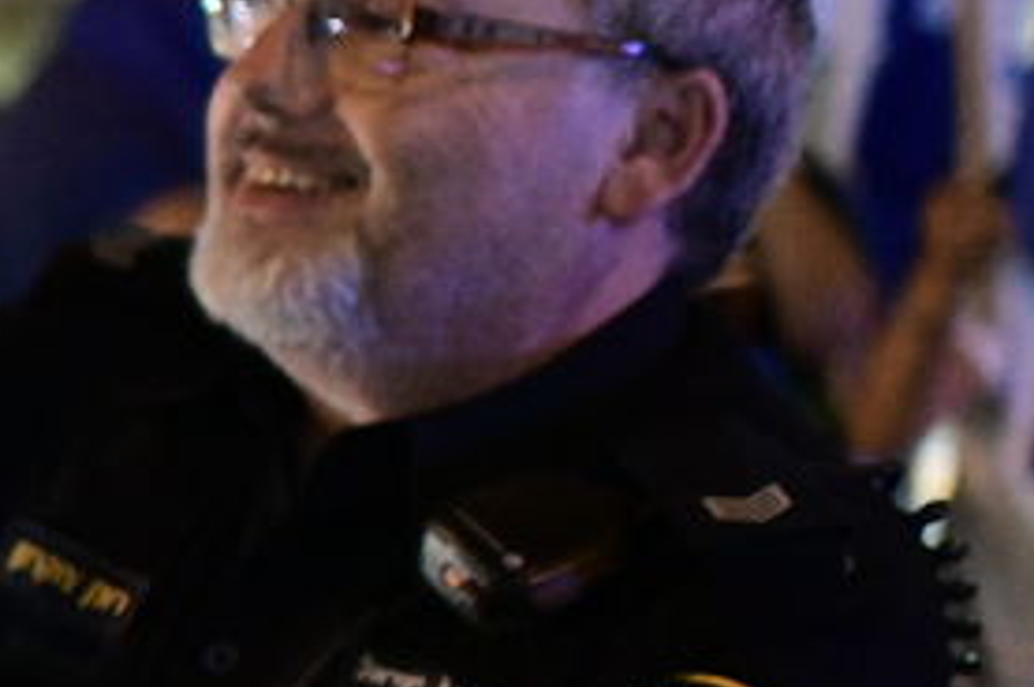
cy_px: 745
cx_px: -1448
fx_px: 5078
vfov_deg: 7.7
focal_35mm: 177
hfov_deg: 10.1
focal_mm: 35
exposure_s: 1/250
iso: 6400
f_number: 2
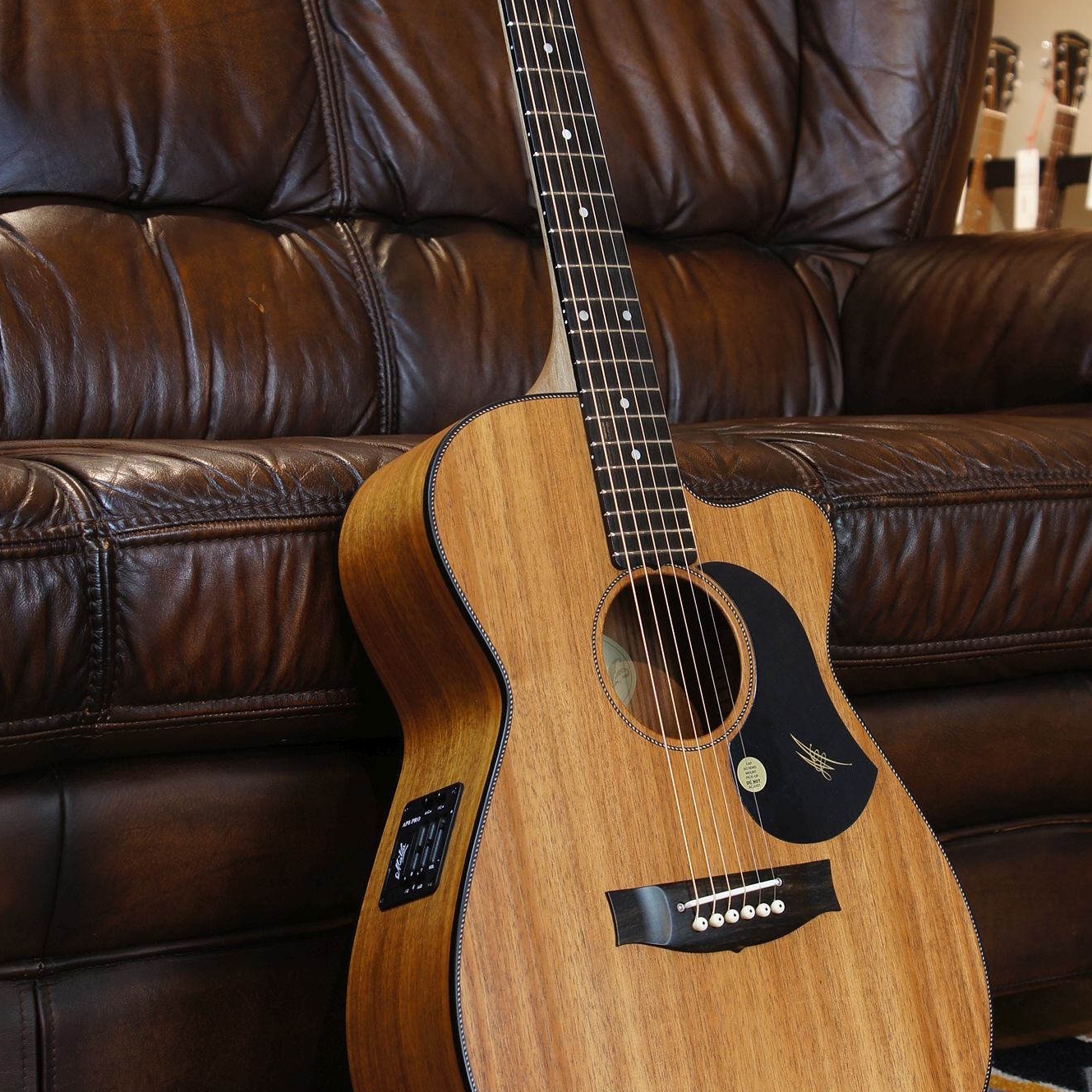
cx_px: 614
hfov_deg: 22.5
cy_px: 422
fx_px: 2739
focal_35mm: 77
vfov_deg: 22.5
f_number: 7.1
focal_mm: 35
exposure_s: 1/8
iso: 100
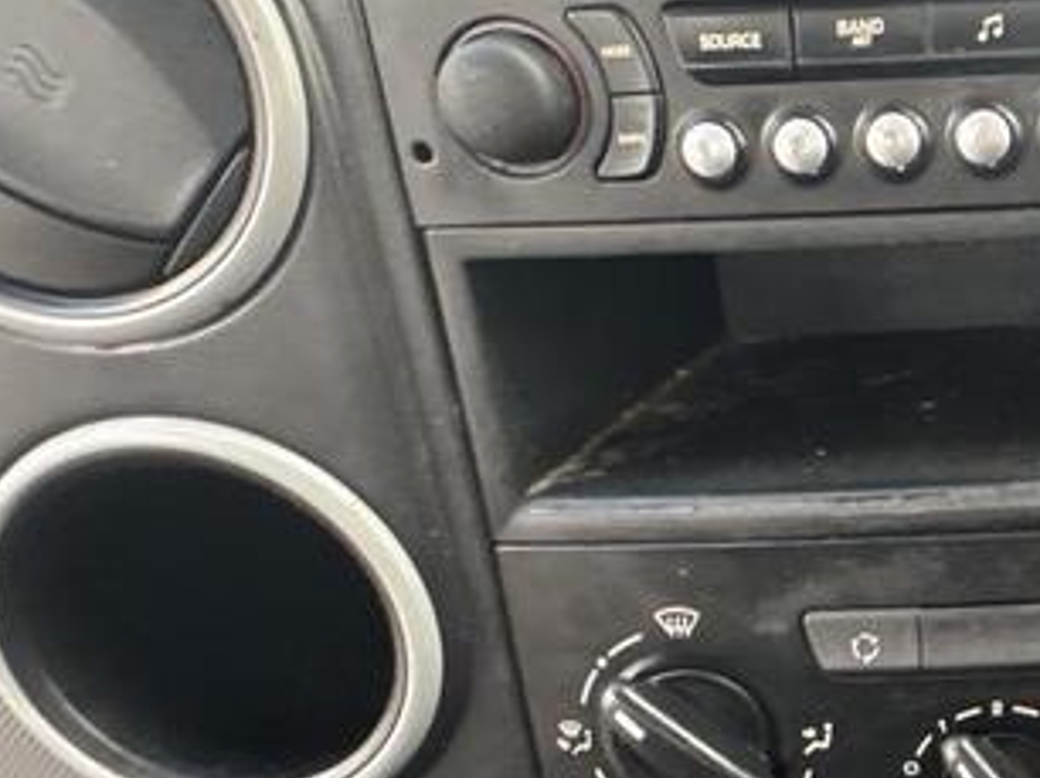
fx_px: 1231
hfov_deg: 37.2
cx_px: 1183
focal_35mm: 41
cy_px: 425
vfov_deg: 35.1
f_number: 2.2
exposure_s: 1/60
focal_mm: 2.22
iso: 400
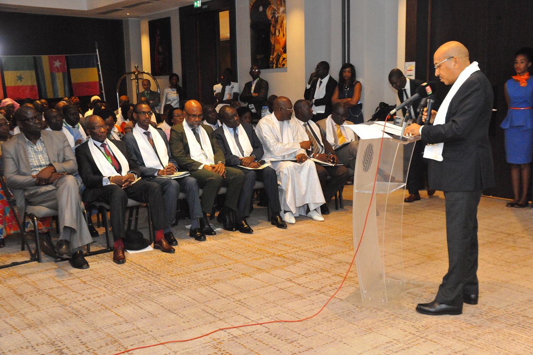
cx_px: 266
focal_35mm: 44
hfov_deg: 44.5
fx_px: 651
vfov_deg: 30.5
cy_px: 178
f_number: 7.1
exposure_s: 1/100
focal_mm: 44
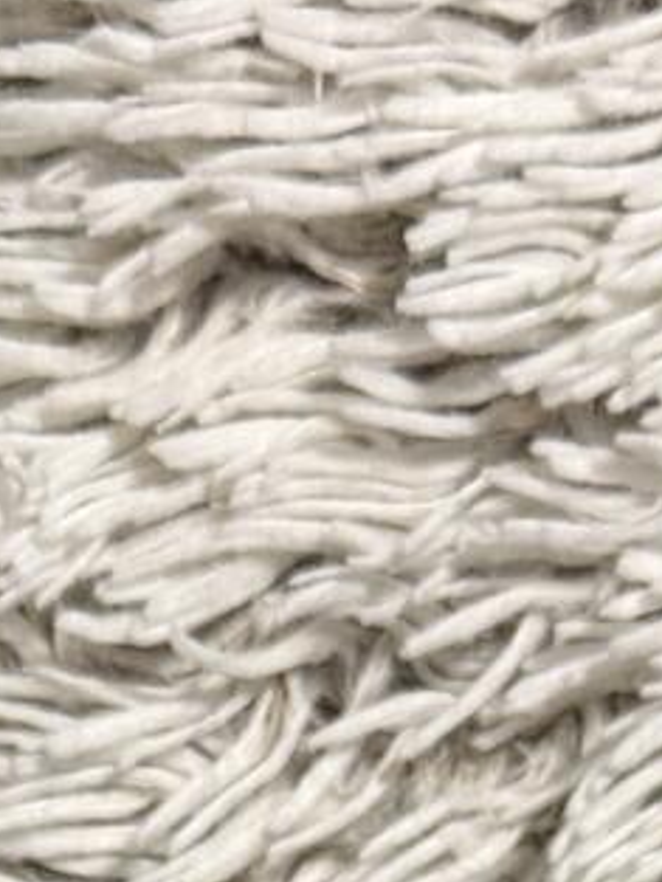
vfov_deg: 15.1
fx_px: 2930
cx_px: 255
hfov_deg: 12.9
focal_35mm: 115
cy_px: 1519
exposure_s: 1/59
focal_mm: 6.76
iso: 400
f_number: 1.78
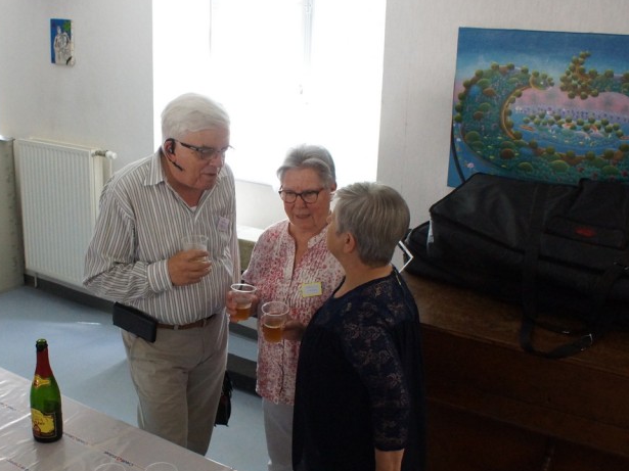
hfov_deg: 39.3
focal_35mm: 48
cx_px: 221
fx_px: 872
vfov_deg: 30.2
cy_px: 271
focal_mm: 20
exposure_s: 1/160
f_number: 4
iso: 1600
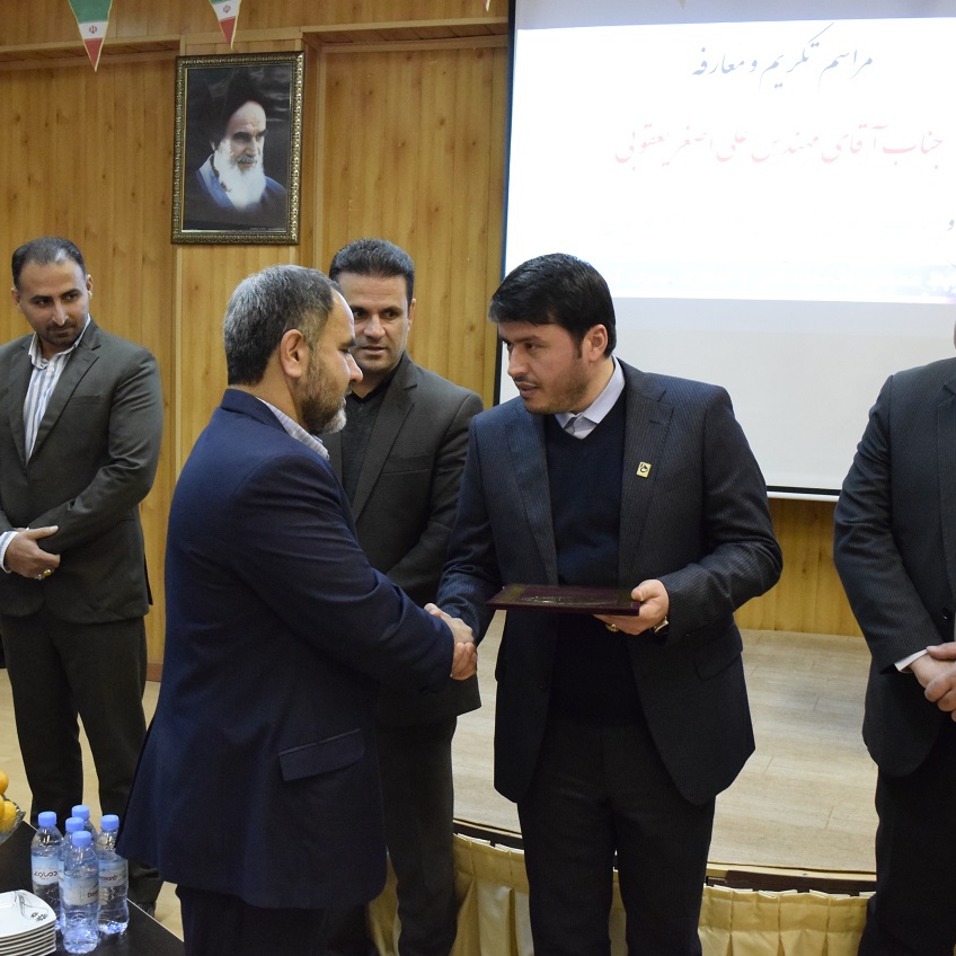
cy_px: 475
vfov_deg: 39.2
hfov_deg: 39.1
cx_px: 445
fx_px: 1344
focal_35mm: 43
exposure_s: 1/125
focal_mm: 22
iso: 5000
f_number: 5.6
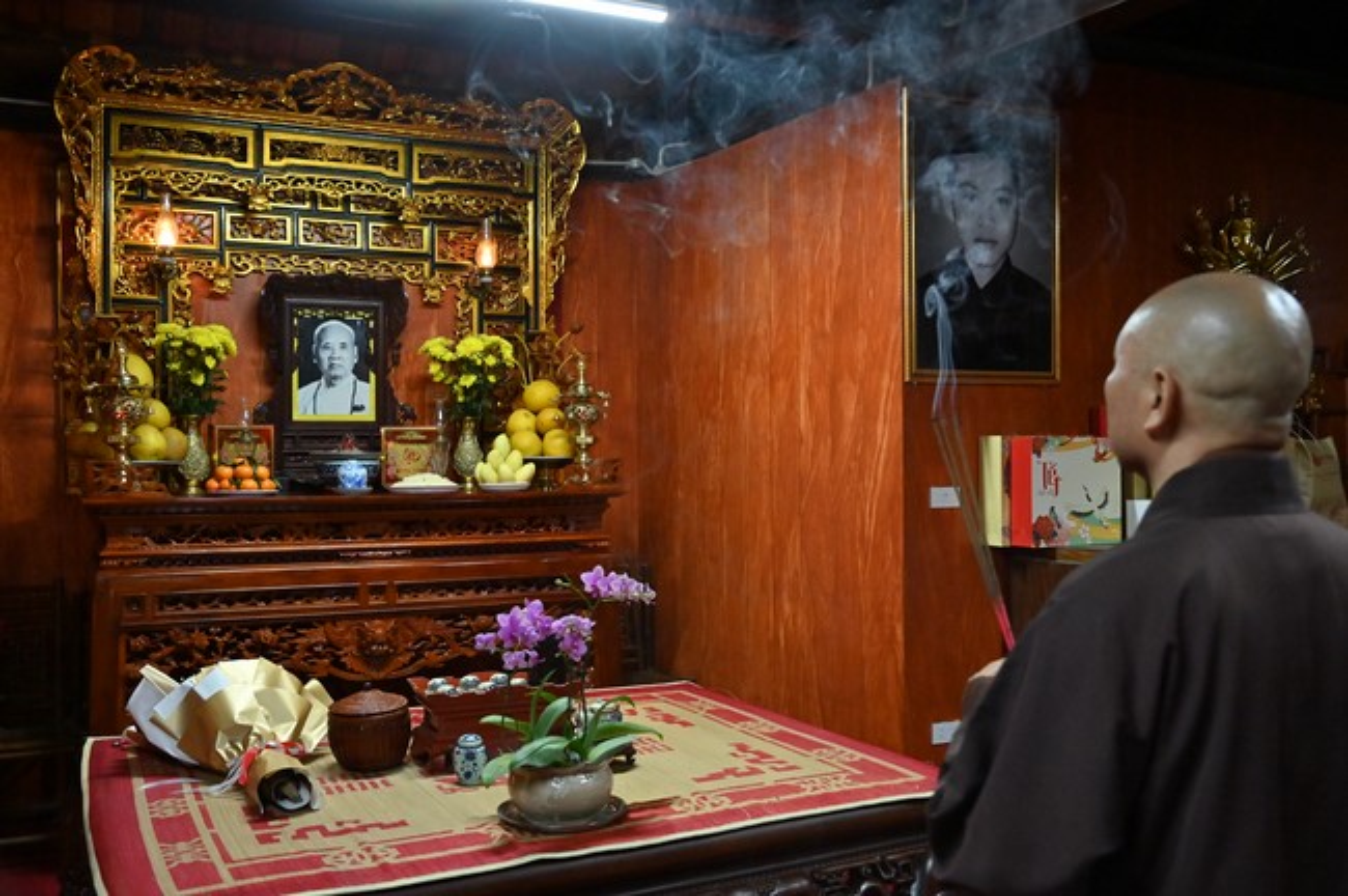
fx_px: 1197
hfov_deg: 58.8
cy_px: 448
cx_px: 674
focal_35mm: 32
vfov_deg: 41.0
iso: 4000
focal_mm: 32
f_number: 5.6
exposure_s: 1/250
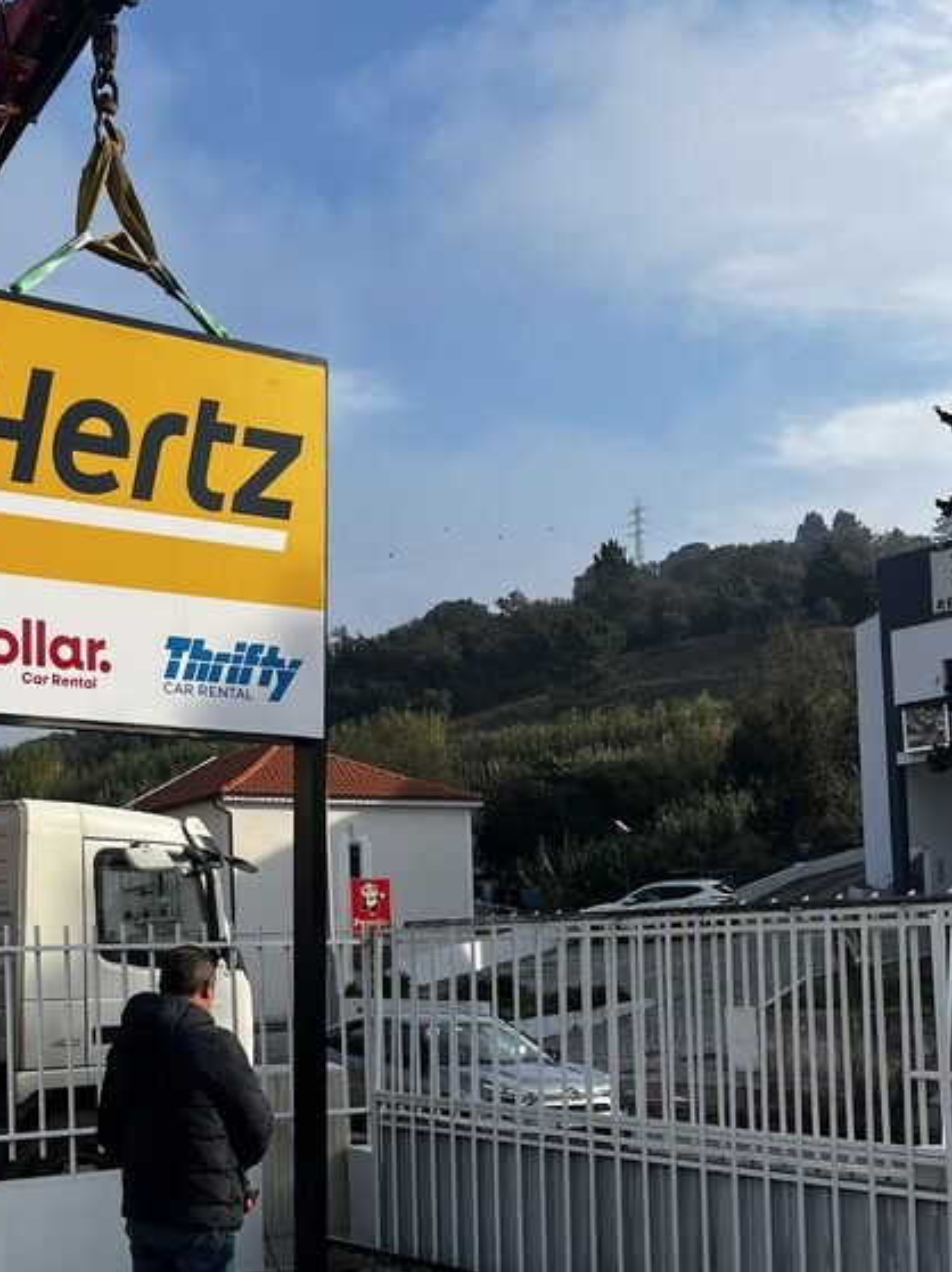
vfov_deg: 39.8
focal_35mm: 47
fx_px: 1725
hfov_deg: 30.2
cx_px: 212
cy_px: 889
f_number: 1.5
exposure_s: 1/2915
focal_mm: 5.7
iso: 50
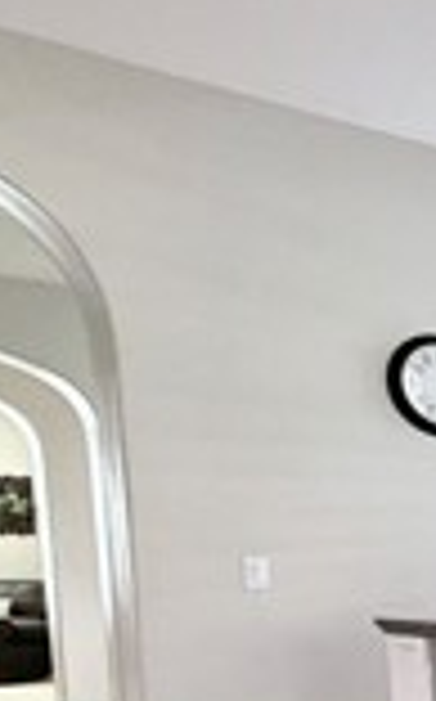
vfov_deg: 31.2
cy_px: 692
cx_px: 1106
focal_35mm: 61
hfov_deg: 13.6
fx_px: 1164
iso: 250
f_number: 2.2
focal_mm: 2.22
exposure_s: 1/60
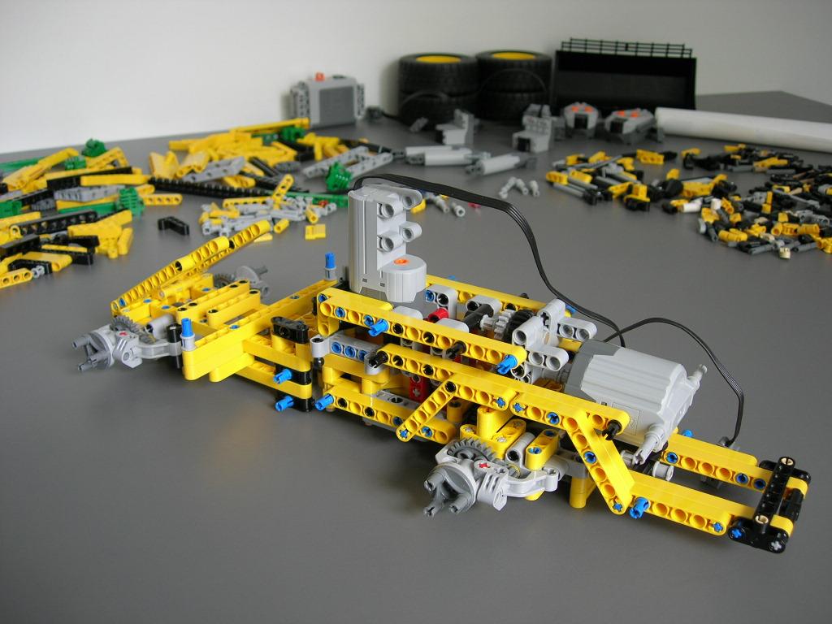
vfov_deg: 37.7
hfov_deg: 49.0
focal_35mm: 38
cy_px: 312
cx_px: 416
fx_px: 913
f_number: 2.8
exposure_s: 1/18.5
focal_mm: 7.8
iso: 64
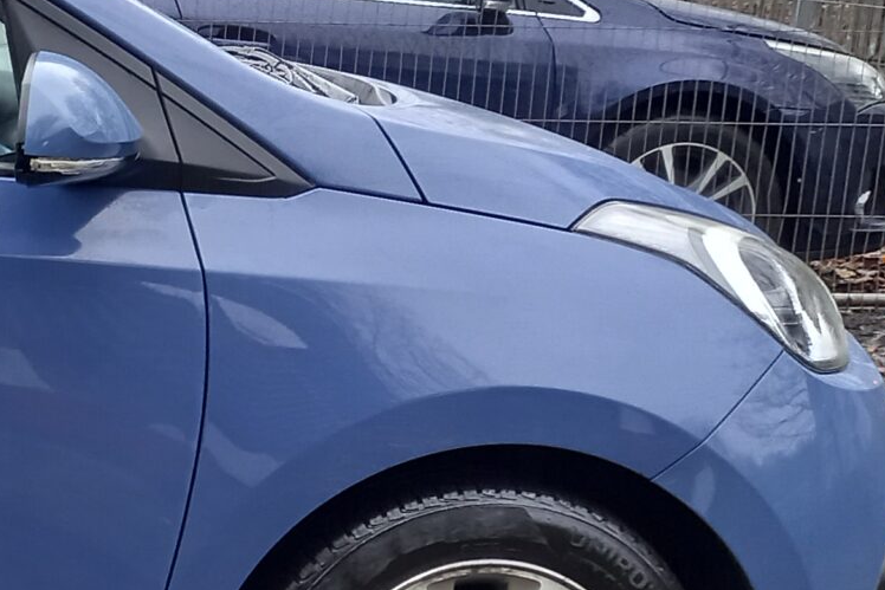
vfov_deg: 15.4
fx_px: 2188
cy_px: 365
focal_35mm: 89
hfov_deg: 19.8
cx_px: -442
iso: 160
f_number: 2
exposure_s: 1/60
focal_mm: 4.6
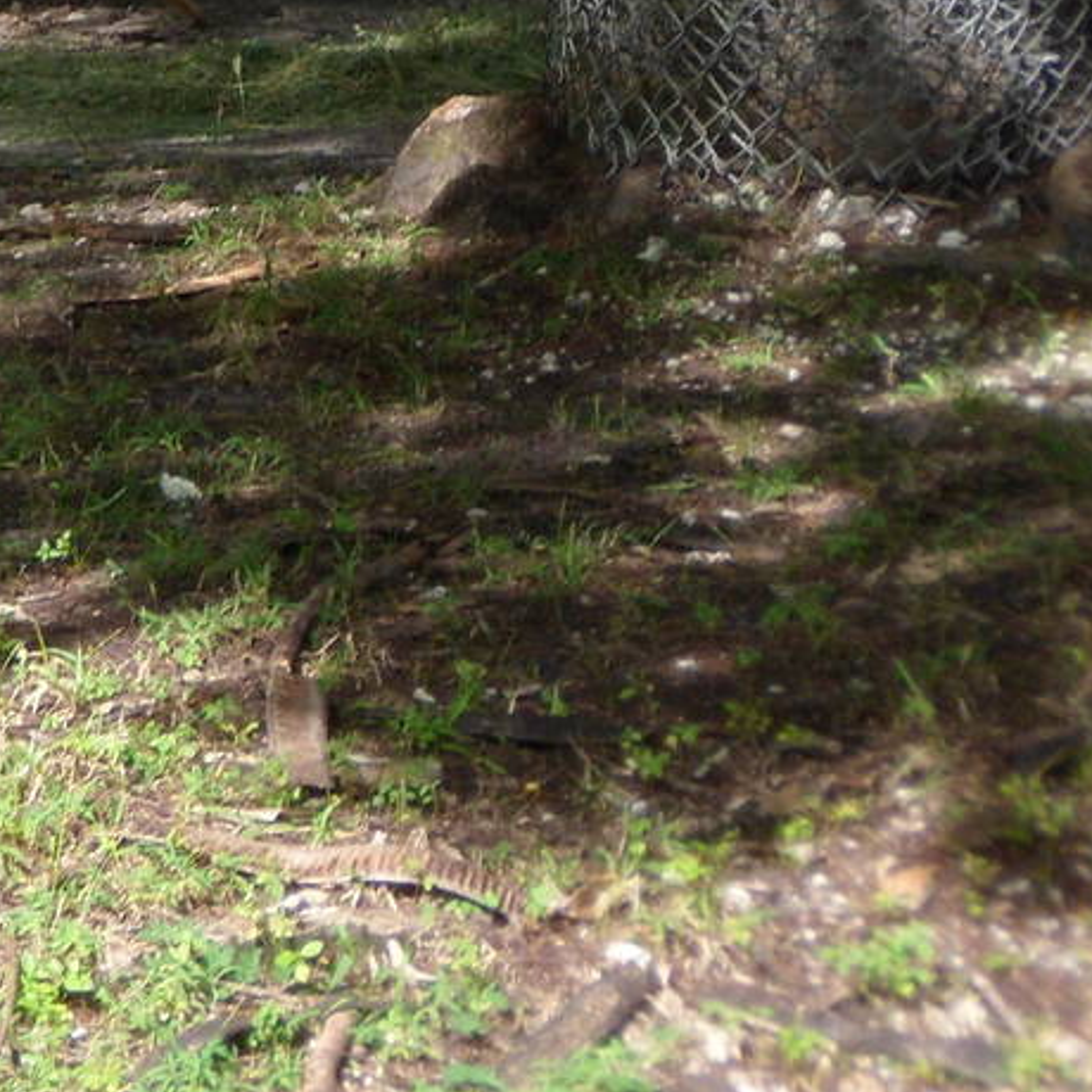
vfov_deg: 6.8
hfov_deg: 6.7
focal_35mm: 258
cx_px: -745
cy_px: -81
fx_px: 9208
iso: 80
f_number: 5.1
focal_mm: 14
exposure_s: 1/250
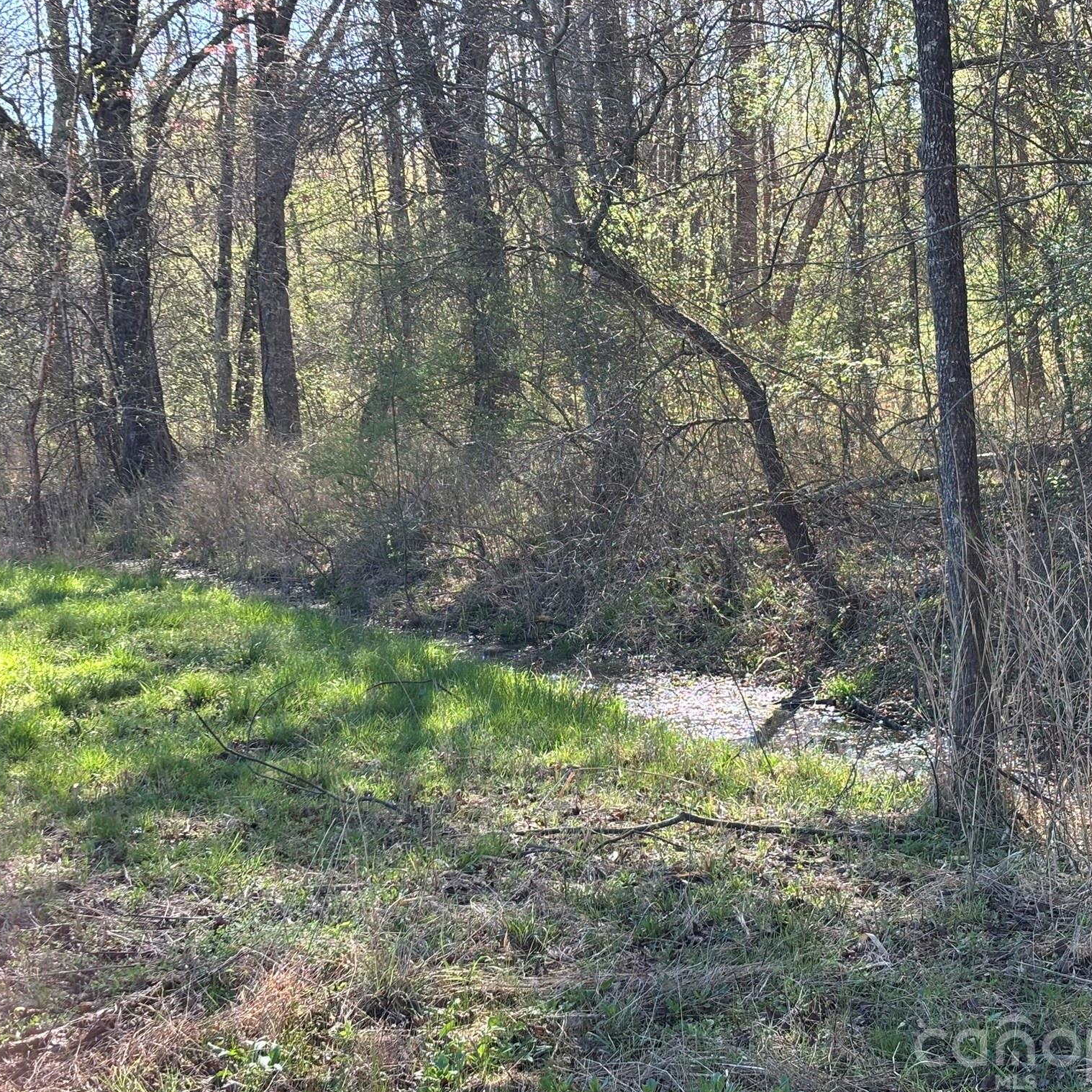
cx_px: 611
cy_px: 550
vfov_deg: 27.7
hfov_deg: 27.7
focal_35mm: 62
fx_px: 2213
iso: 32
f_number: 1.6
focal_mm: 5.96
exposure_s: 1/320
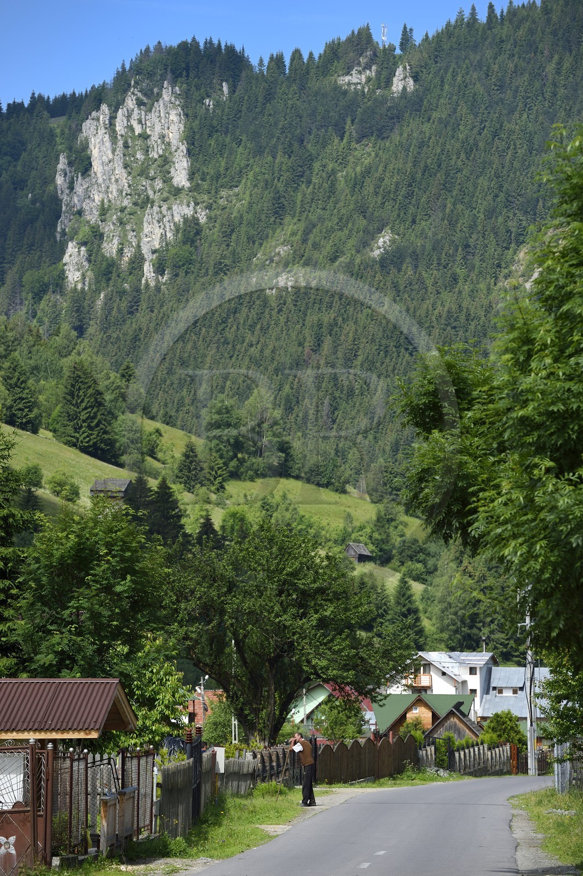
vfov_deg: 12.1
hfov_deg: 8.1
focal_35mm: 170
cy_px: 438
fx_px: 4134
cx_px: 292
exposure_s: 1/400
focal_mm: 170
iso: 200
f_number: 8
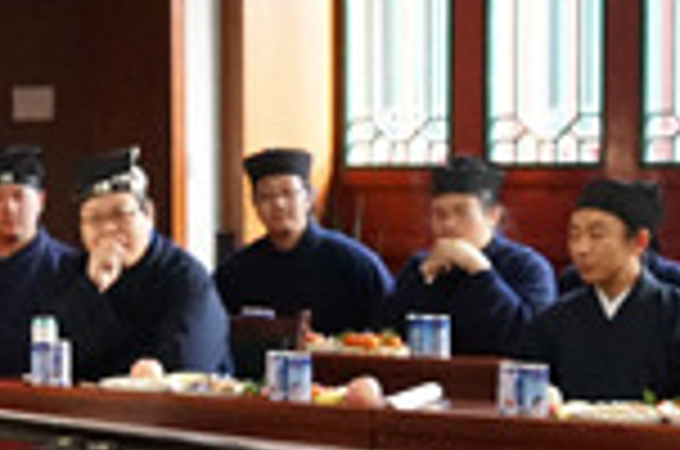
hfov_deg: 16.8
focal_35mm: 114
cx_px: -248
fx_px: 2149
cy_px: 315
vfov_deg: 11.9
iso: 8000
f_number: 4
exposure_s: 1/320
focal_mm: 33
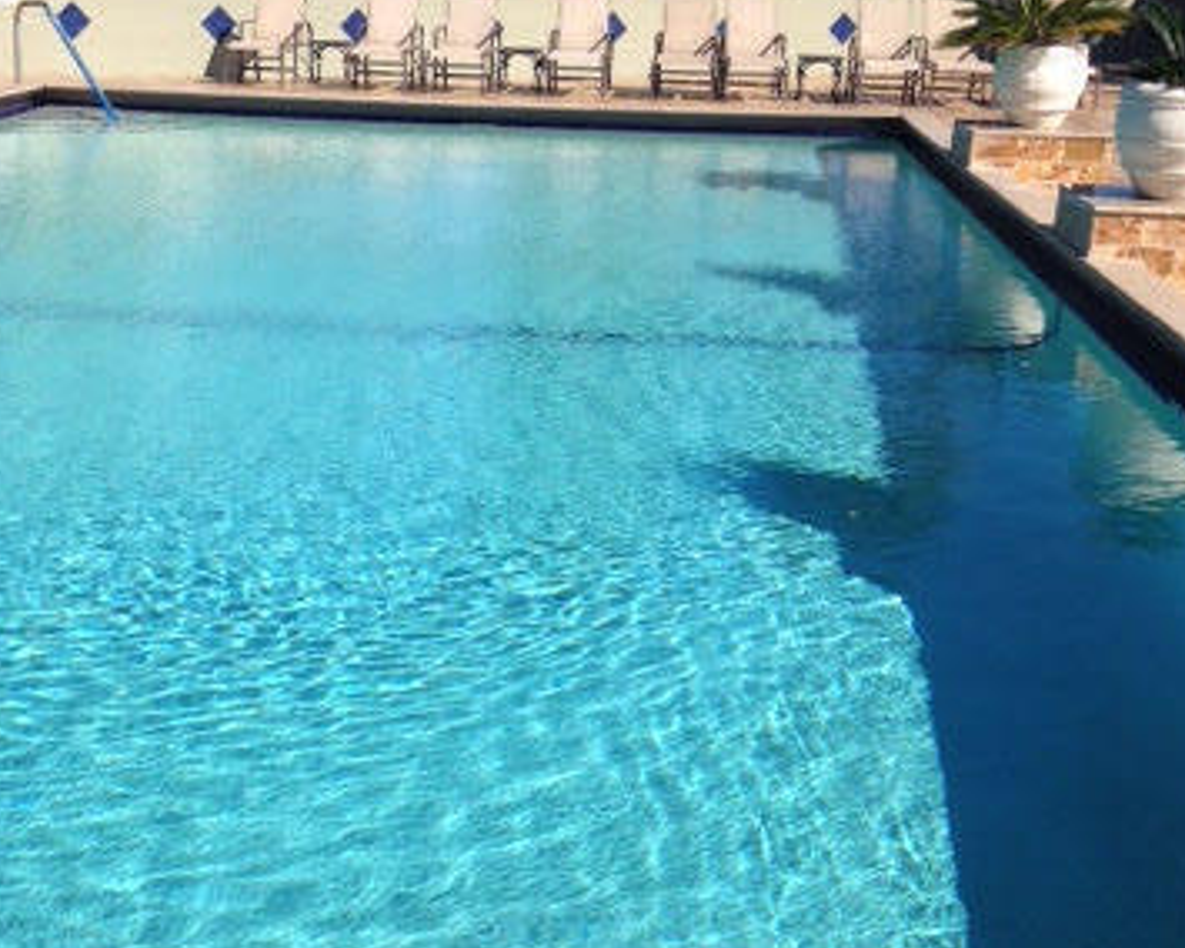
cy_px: 431
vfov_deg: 26.2
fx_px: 2034
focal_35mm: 58
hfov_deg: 32.4
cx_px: 481
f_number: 2.4
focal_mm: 4.12
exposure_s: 1/2262
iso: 50
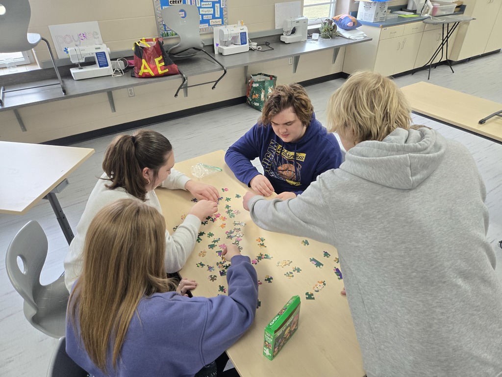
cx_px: 251
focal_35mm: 23
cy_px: 188
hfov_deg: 73.9
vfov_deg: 58.9
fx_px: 334
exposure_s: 1/120
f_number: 1.8
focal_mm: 5.4
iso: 200
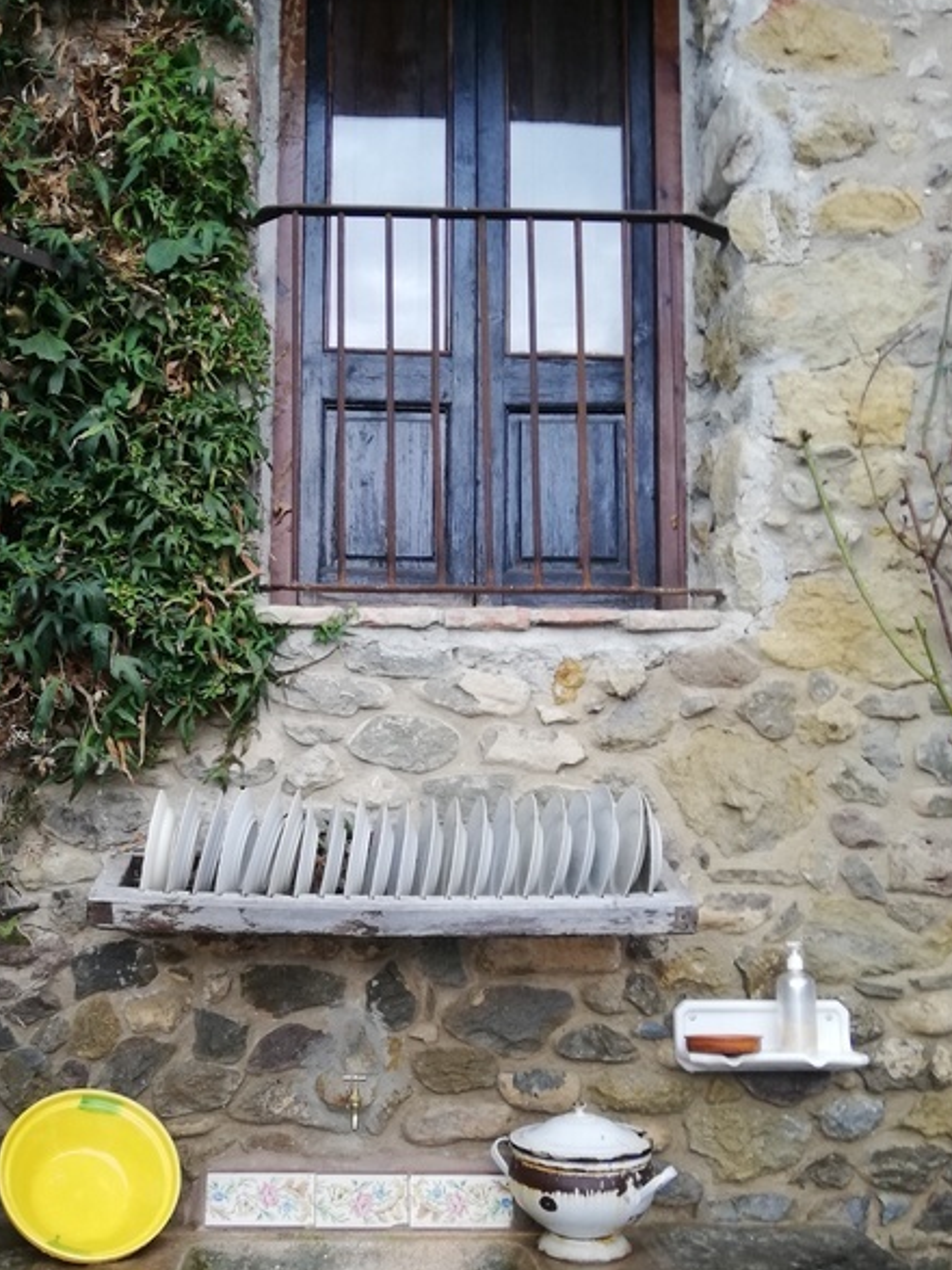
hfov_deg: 41.5
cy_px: 727
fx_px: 1247
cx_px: 357
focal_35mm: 34
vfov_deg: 53.8
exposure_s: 1/50
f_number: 2.2
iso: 160
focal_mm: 3.81
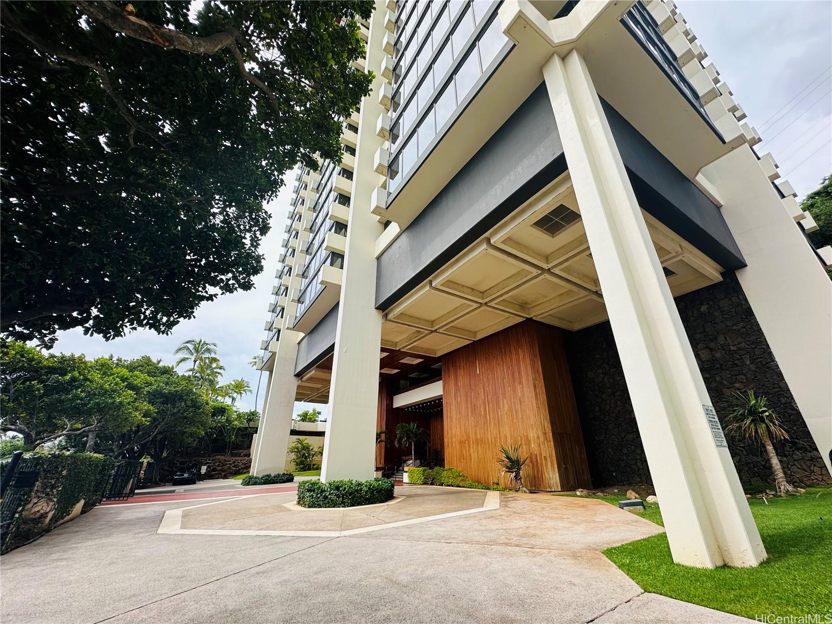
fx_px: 336
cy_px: 312
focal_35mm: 14
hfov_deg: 102.1
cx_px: 416
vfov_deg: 85.7
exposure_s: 1/774
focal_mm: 2.22
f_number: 2.2
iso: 40
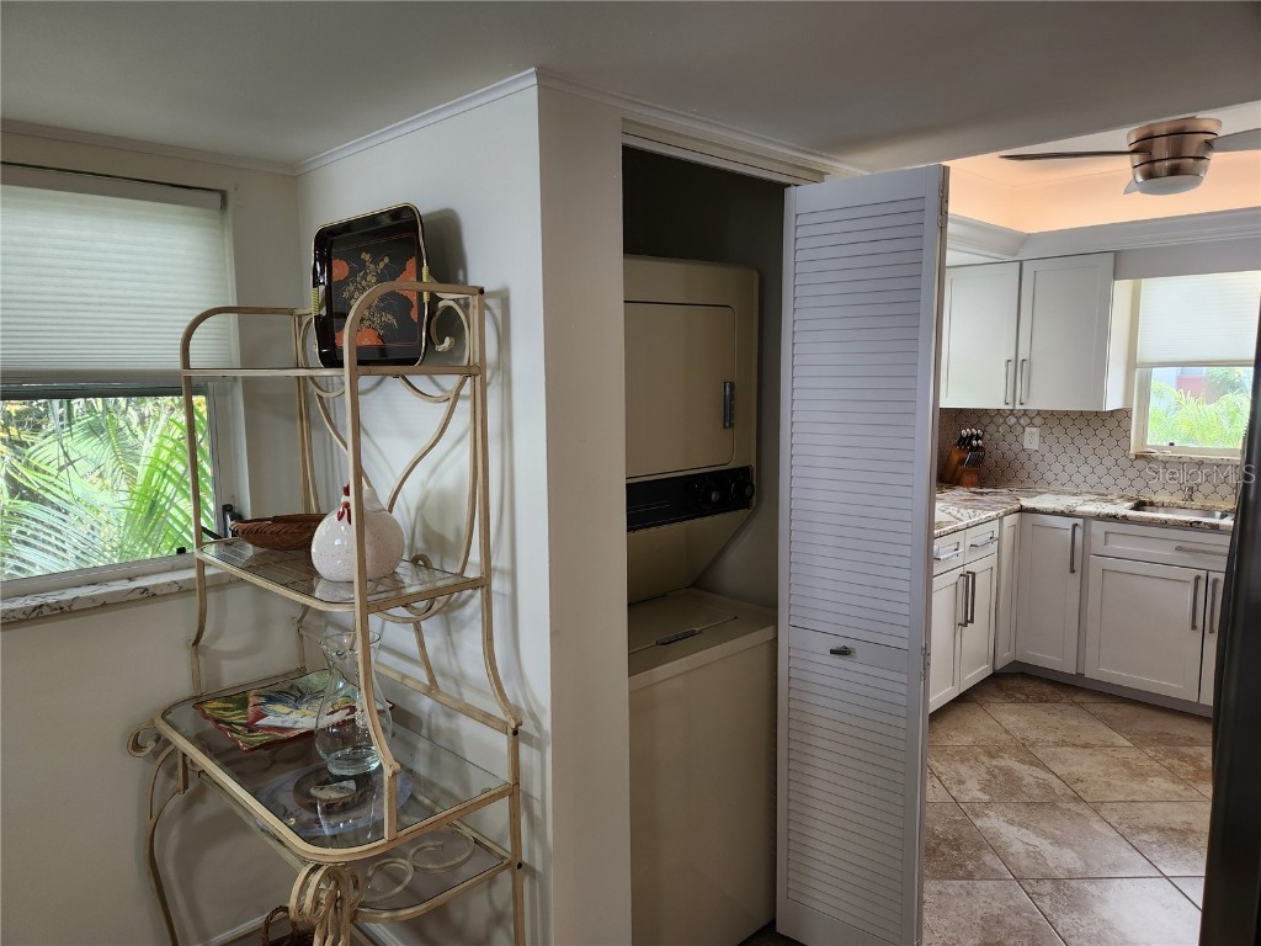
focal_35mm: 23
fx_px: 838
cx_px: 630
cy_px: 473
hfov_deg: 73.9
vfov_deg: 58.9
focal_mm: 5.4
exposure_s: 1/120
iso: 125
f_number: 1.8
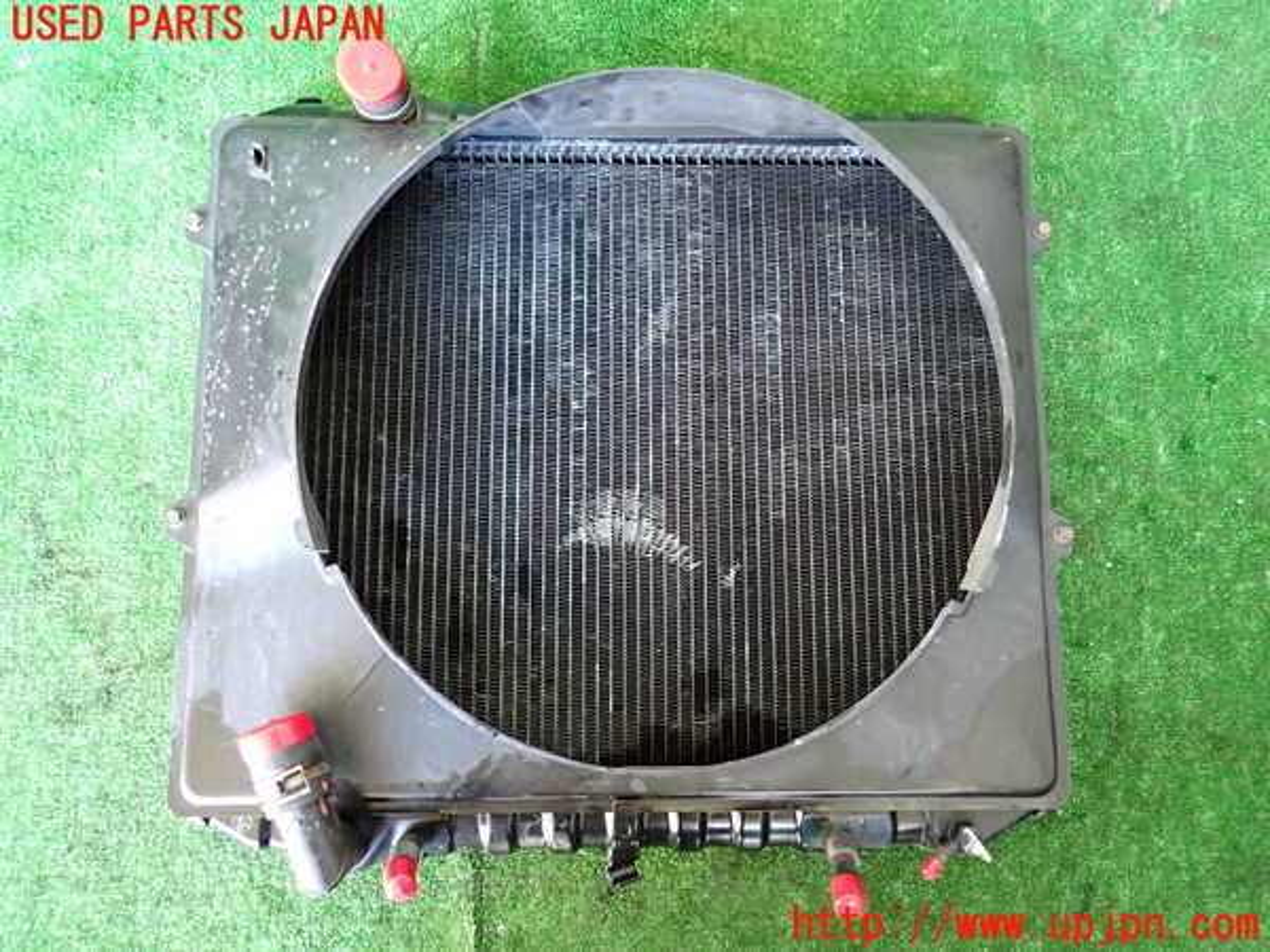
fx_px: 917
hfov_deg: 69.4
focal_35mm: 25
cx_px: 635
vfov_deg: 54.9
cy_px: 476
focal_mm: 4.5
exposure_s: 1/40
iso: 640
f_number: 2
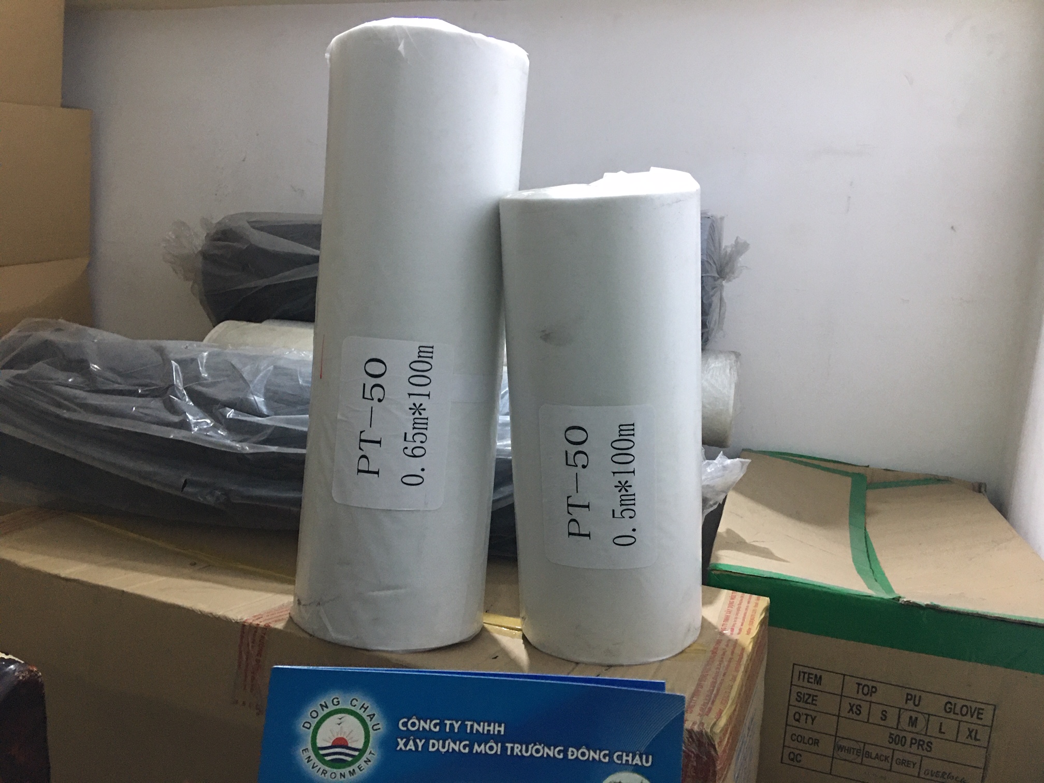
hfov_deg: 61.7
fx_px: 875
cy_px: 392
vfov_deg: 48.2
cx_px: 522
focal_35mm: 29
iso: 100
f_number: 2.2
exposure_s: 1/8
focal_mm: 4.15
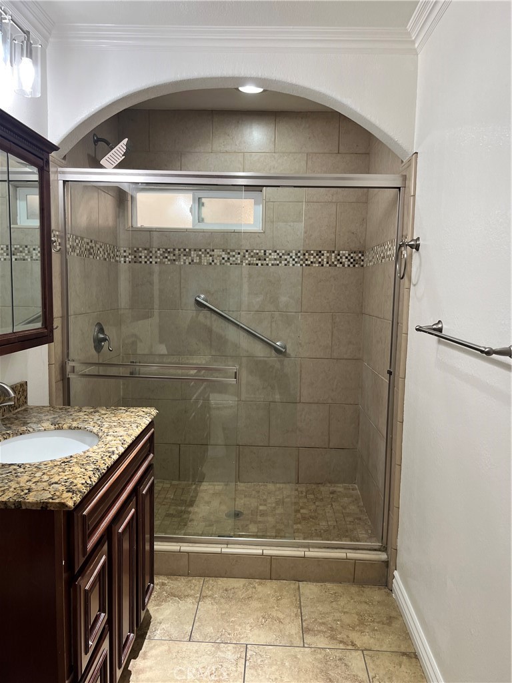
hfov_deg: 53.1
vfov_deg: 67.3
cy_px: 342
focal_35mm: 26
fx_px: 513
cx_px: 256
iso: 125
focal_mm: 5.7
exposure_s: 1/120
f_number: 1.5
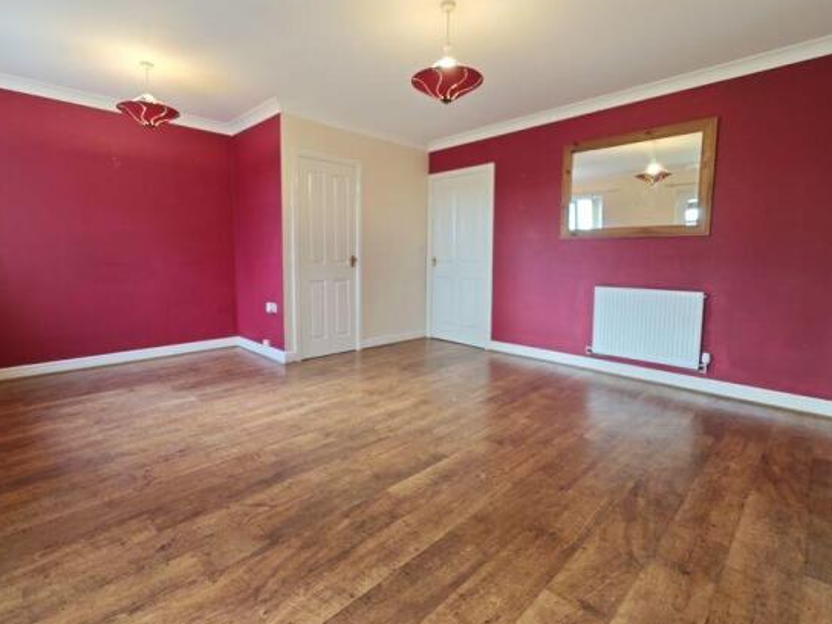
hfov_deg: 98.1
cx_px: 405
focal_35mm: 15
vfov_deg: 81.7
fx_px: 361
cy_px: 296
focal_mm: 2.03
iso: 64
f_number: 1.8
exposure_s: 1/35.2
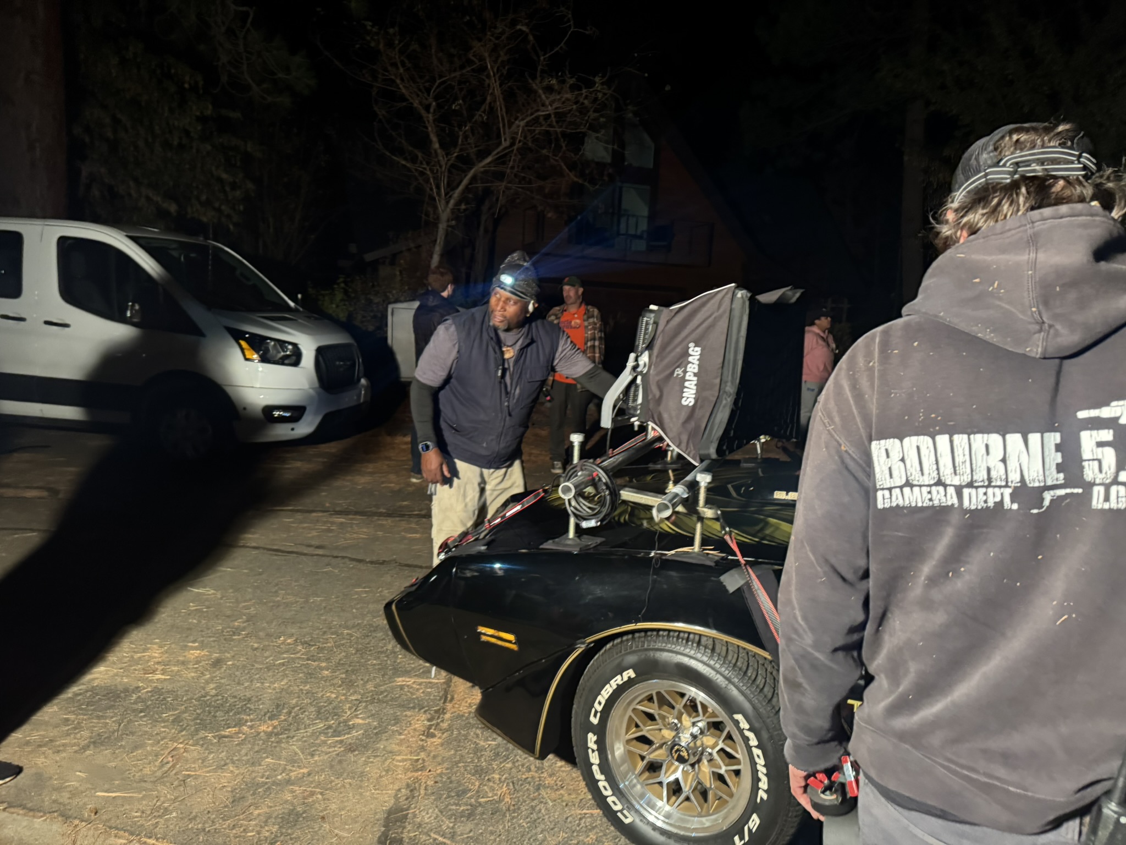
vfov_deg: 56.8
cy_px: 422
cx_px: 563
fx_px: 781
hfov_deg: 71.6
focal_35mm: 24
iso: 800
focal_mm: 6.76
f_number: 1.78
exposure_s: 1/60
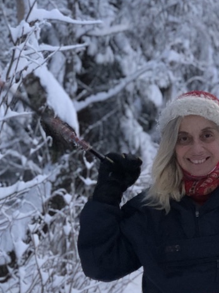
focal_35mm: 115
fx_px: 971
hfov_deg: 12.7
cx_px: 211
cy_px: 266
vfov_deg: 16.9
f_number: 2.4
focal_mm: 6
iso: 160
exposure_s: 1/11
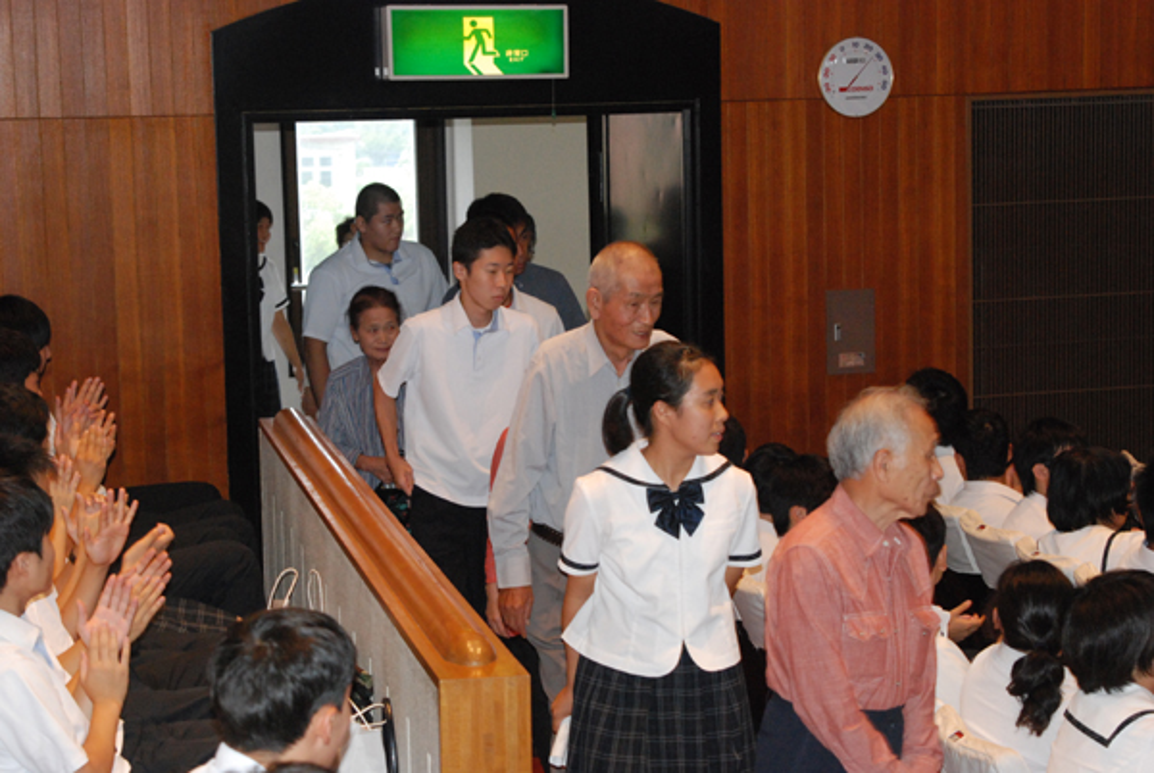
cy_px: 386
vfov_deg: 16.6
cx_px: 577
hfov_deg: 24.6
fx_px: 2648
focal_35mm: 82
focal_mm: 55
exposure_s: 1/60
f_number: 5.6
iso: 1600
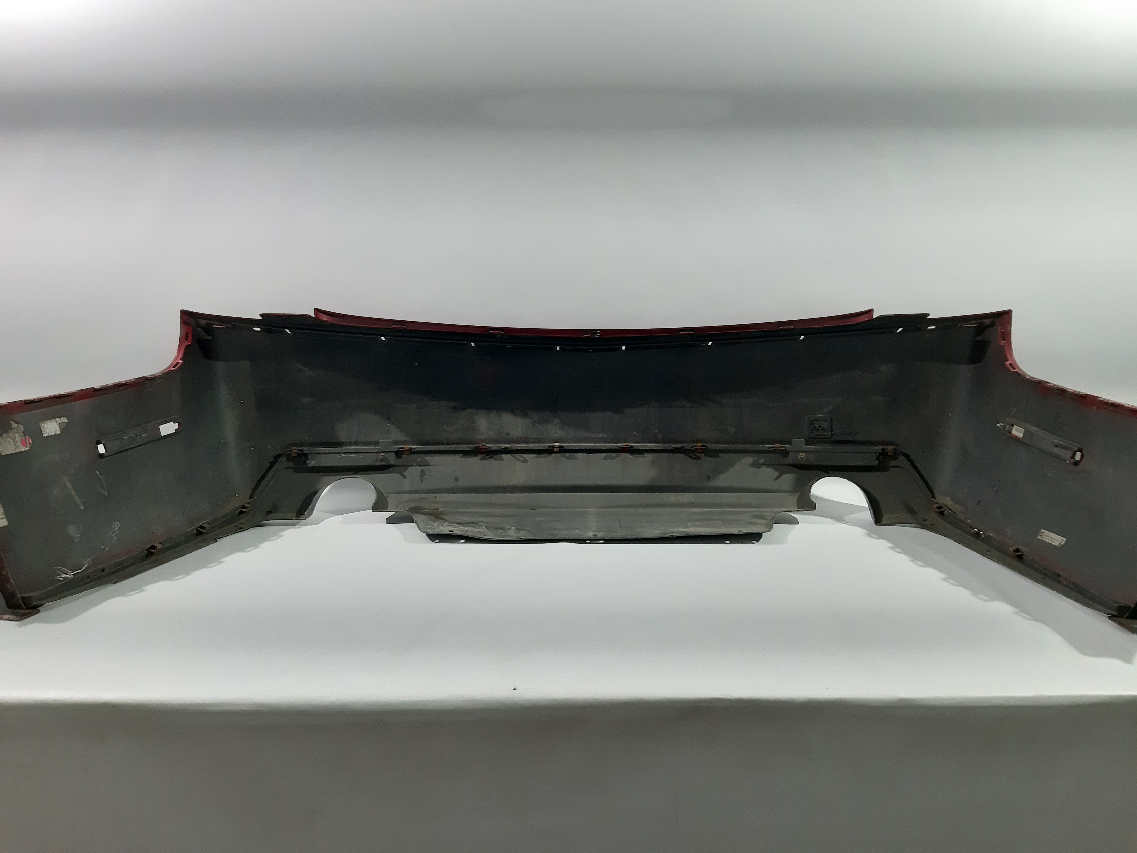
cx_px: 568
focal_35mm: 27
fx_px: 887
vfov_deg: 51.4
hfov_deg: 65.3
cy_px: 426
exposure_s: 1/50
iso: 400
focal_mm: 3.93
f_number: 1.7
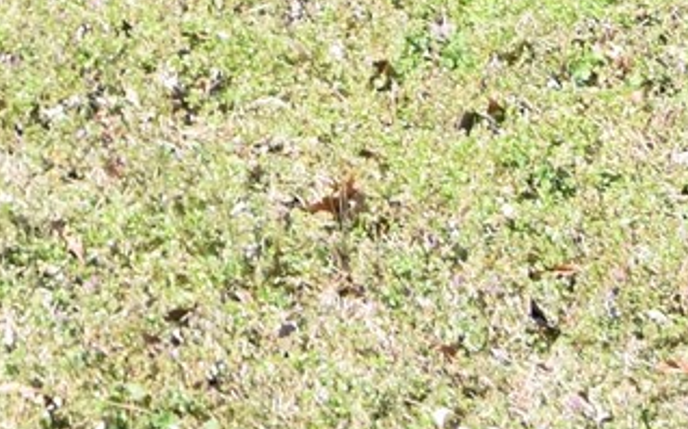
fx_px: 3671
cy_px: -814
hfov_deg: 10.1
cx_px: -541
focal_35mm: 196
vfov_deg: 6.2
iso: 200
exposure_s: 1/250
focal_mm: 20
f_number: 8
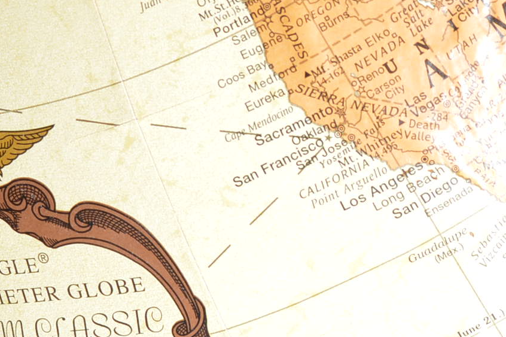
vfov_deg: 10.7
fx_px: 1798
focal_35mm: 128
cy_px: 75
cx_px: 392
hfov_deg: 15.9
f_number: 8
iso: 400
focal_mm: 24
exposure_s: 1/80
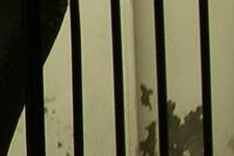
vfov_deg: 5.5
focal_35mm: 251
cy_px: 37
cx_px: -364
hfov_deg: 7.6
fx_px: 1631
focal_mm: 5.7
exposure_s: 1/62.2
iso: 50
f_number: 4.9
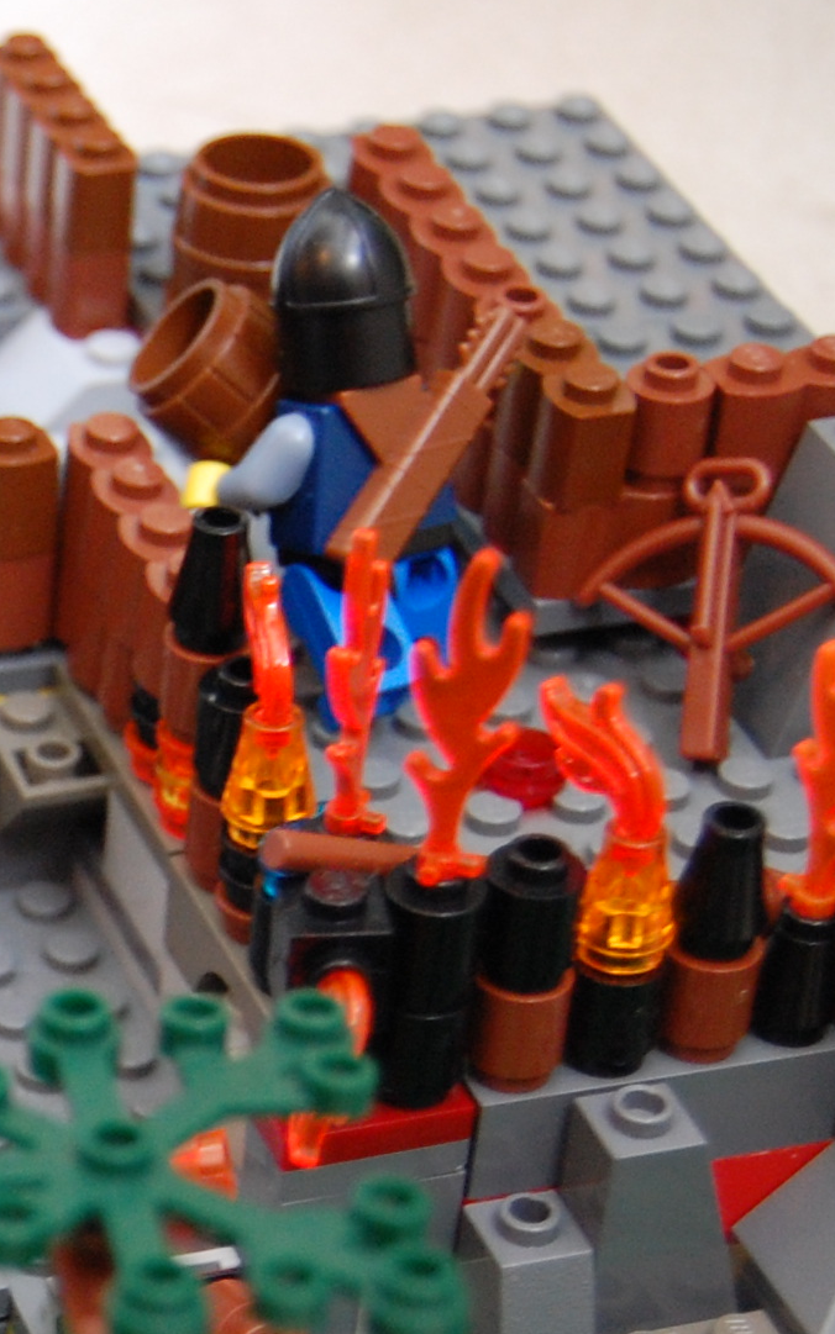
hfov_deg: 10.5
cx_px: -505
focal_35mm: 119
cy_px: 1208
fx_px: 4331
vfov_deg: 17.3
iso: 800
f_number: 4.2
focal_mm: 28
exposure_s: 1/20
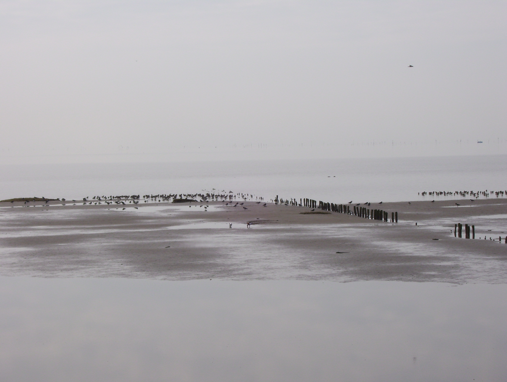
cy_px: 191
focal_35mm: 108
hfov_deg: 18.2
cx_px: 254
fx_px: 1584
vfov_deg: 13.7
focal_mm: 18
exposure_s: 1/500
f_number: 8
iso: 80
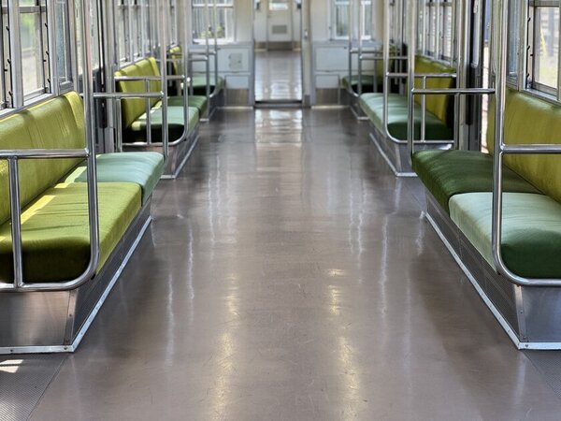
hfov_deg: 25.3
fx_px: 1248
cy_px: 210
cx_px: 280
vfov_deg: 19.1
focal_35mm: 77
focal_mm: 9
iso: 80
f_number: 2.8
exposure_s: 1/118
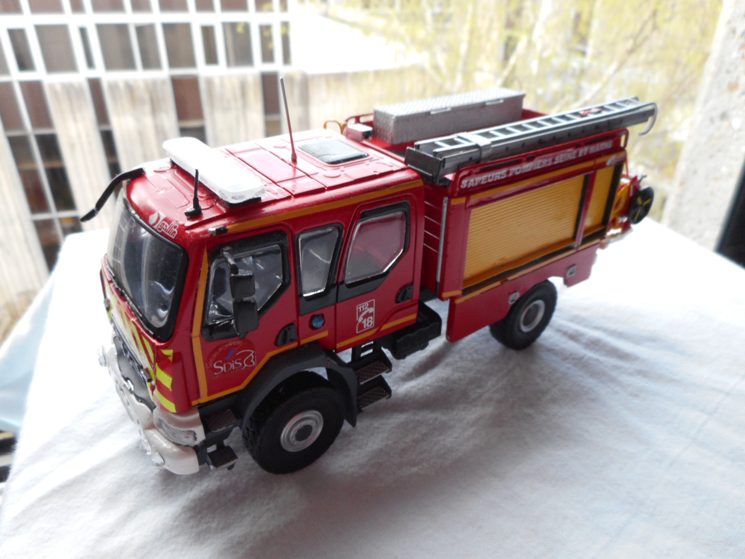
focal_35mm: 25
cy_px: 280
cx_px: 372
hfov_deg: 69.4
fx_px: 538
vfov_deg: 54.9
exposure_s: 1/30
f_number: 3.7
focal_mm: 4.5
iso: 180
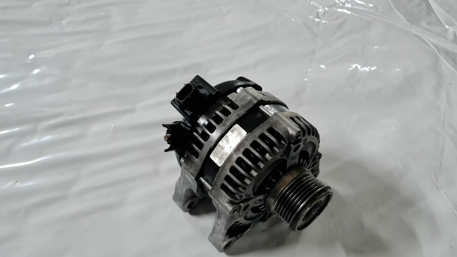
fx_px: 364
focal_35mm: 30
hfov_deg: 64.3
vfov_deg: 38.6
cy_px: 165
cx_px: 229
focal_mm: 5.4
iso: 640
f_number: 1.8
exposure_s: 1/50
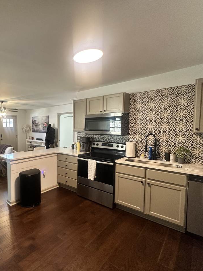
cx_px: 35
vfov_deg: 84.7
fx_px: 149
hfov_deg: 61.8
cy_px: 138
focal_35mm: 19
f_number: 2.2
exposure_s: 1/99
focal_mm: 2.22
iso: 250
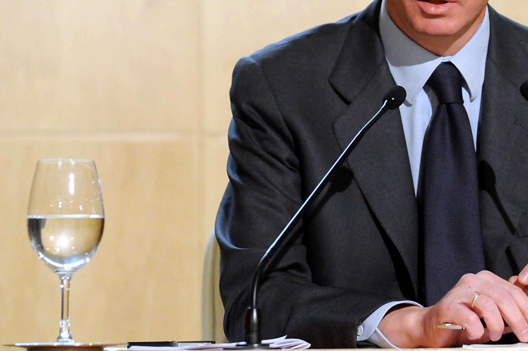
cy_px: 62
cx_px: 446
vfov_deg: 4.4
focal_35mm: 309
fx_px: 4526
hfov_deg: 6.7
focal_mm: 120
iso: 1600
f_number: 3.2
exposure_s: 1/400
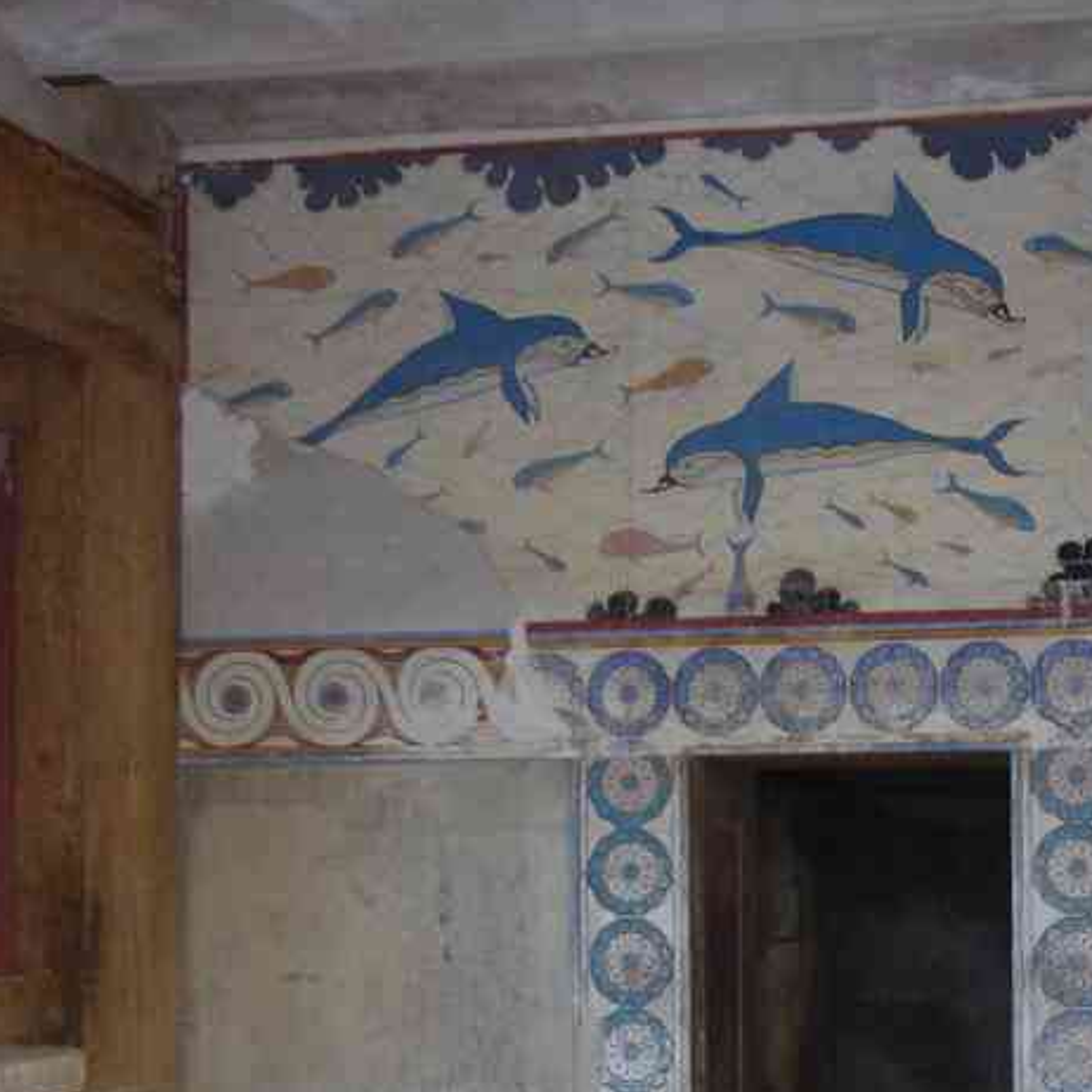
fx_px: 2460
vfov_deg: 24.8
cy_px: 773
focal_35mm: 69
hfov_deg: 24.3
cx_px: 977
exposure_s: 1/25
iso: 3200
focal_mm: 25
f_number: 4
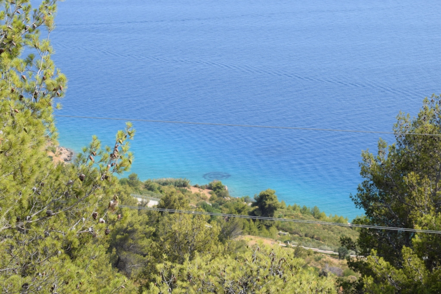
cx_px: 220
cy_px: 147
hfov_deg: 24.6
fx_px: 1011
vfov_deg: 16.6
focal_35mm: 82
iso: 400
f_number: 8
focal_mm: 55
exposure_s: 1/250
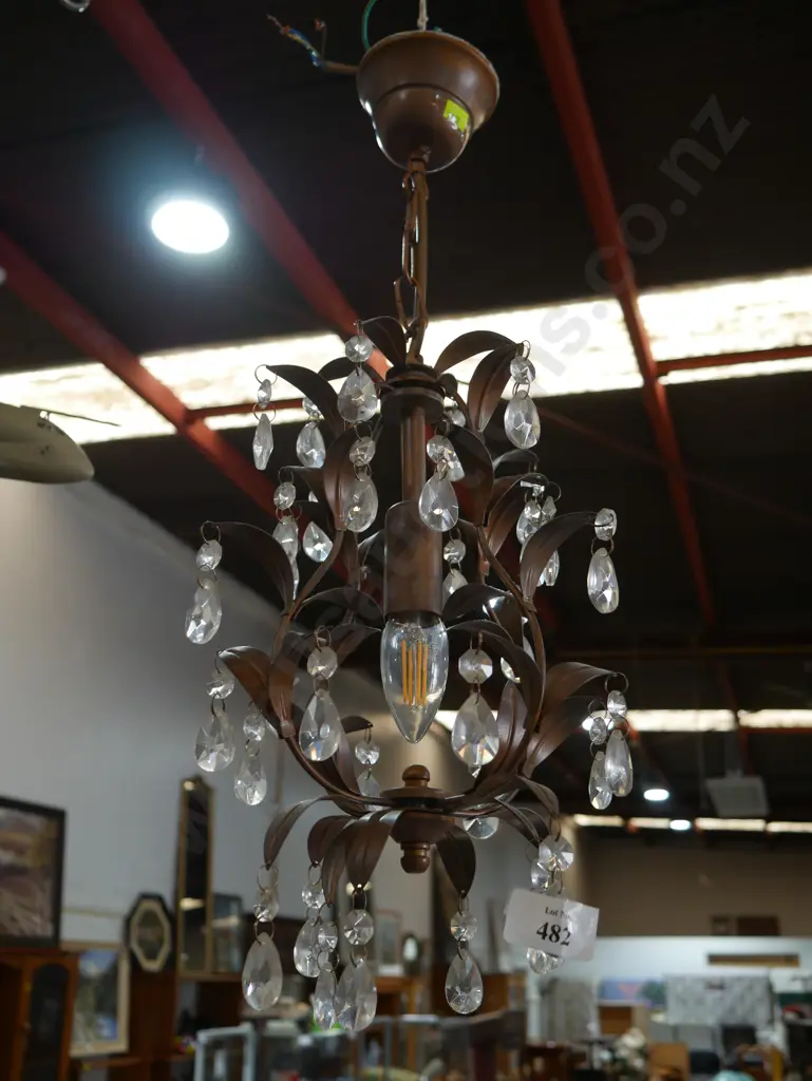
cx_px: 406
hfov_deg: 41.8
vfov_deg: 53.9
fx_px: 1063
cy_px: 540
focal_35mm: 34
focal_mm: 17
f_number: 4
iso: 200
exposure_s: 1/80
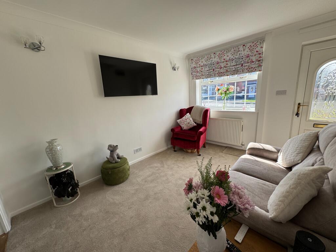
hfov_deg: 102.1
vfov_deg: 85.7
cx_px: 168
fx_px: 136
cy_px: 126
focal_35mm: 14
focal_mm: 2.22
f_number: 2.2
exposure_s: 1/182
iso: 40
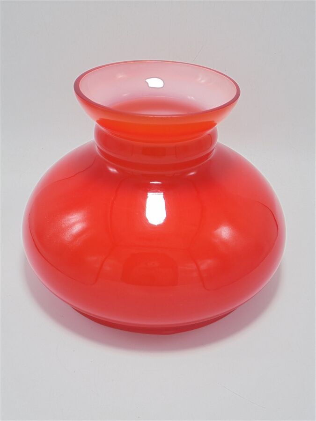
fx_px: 463
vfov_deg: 49.0
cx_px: 158
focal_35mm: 38
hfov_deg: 37.7
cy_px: 210
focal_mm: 6.9
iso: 100
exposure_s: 1/50
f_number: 4.2
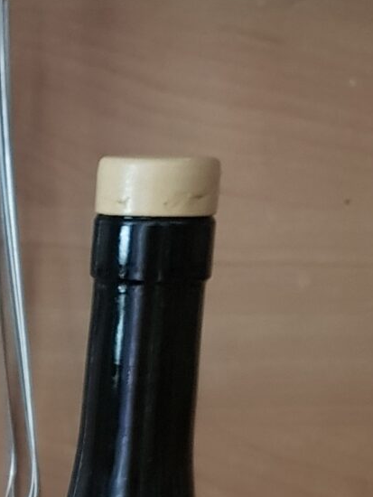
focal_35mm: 121
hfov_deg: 11.4
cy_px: 601
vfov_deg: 15.7
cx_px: -294
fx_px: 1737
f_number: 1.7
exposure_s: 1/10
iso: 200
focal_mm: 4.3
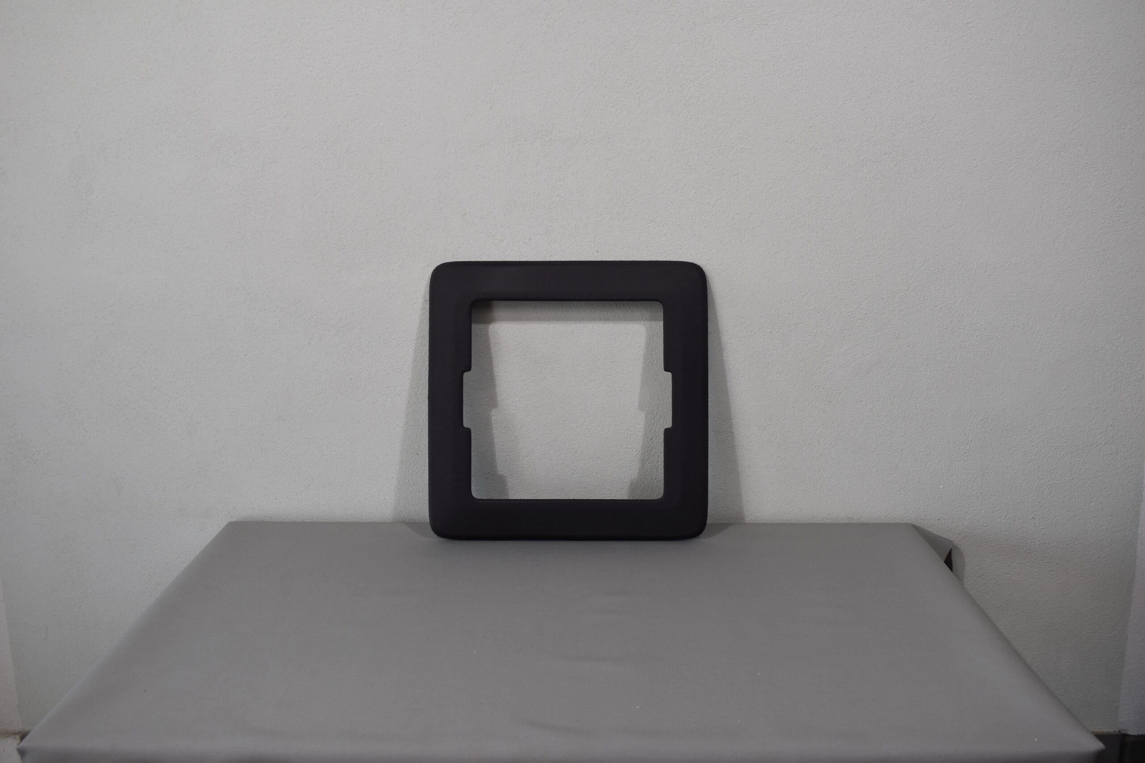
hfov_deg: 53.1
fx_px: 1145
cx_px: 572
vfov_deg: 36.9
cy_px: 382
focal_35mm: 36
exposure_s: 1/125
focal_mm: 24
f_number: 5.6
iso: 250
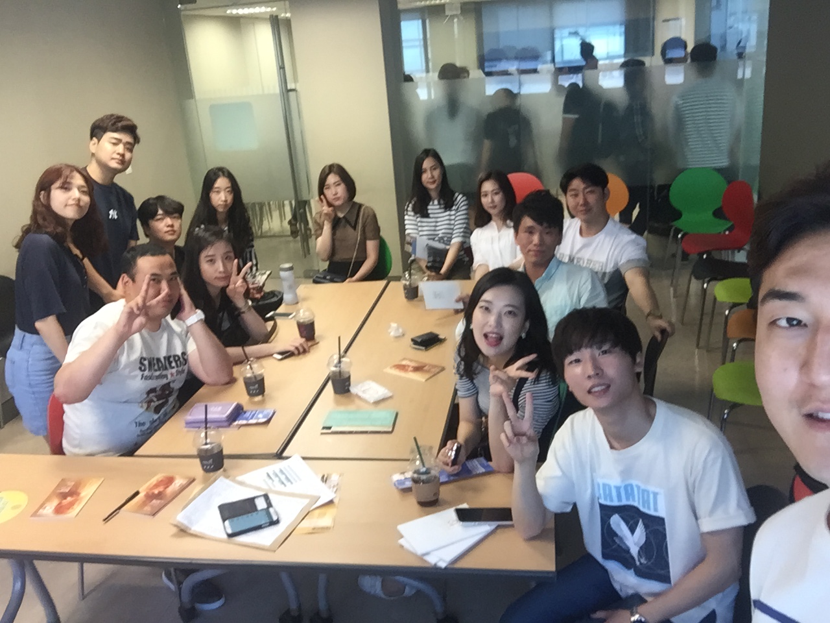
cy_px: 312
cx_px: 415
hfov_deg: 58.4
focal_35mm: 31
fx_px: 743
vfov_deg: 45.4
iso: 50
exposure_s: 1/30
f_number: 2.2
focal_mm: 2.65
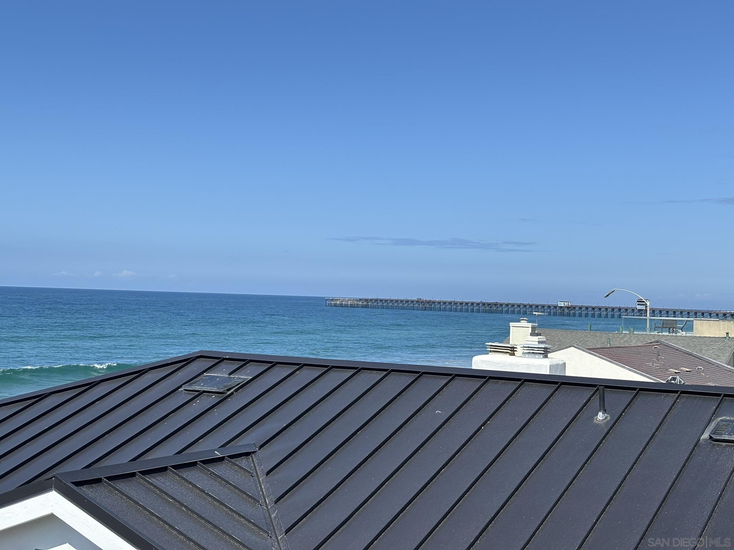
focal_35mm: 52
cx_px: 367
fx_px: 1103
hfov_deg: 36.8
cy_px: 275
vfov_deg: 28.0
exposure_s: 1/3413
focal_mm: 5.96
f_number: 1.6
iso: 40
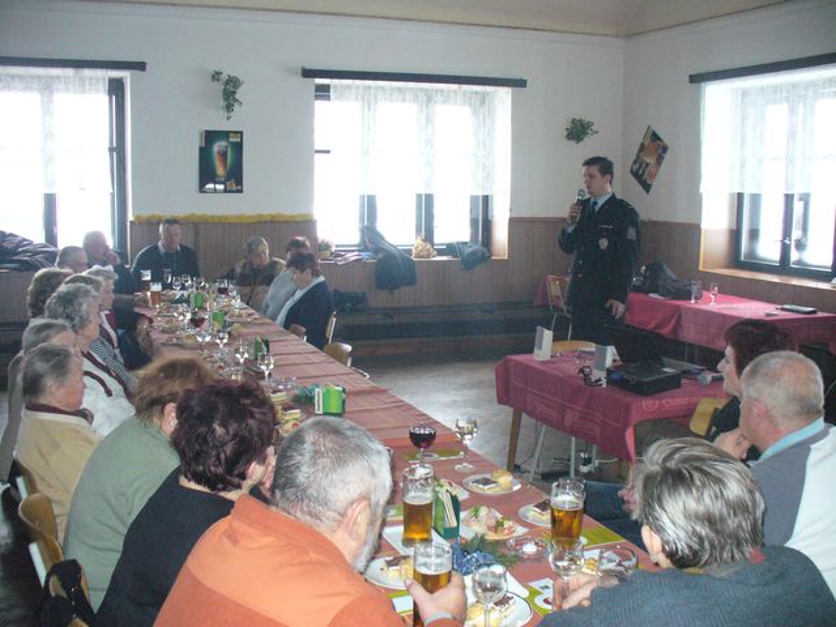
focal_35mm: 37
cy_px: 314
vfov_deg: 38.7
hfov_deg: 50.1
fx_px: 894
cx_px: 418
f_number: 2.8
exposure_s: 1/30
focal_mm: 6.1
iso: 320
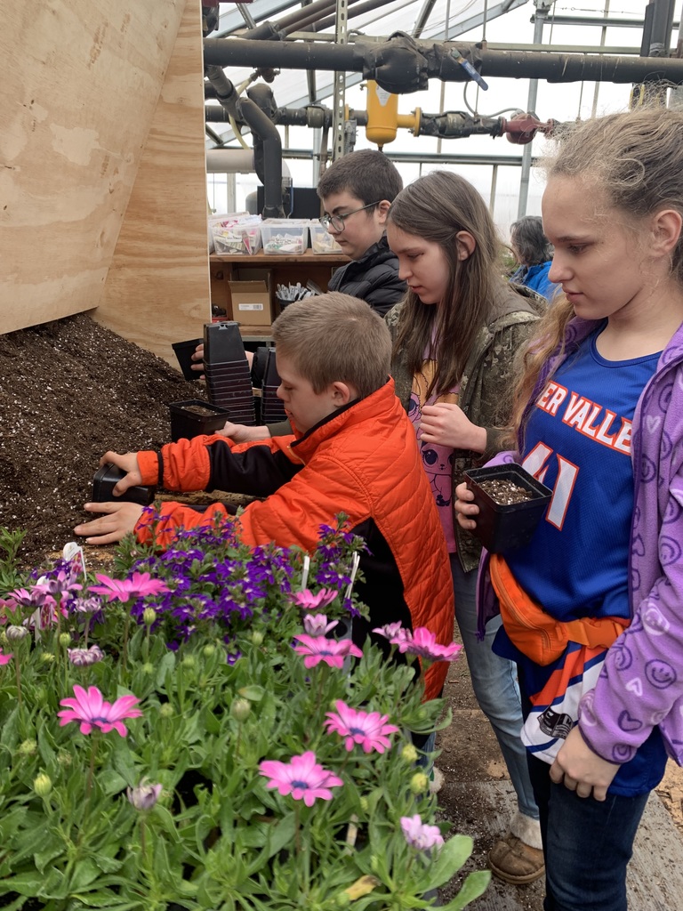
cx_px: 342
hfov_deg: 53.1
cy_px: 456
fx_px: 684
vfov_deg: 67.3
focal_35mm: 26
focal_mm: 4.25
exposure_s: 1/122
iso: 25
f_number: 1.8
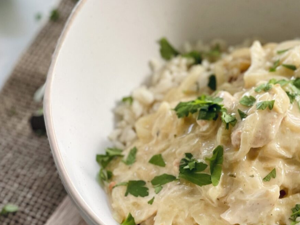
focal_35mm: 151
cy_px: 138
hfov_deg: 12.9
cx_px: 292
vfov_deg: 9.8
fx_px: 1309
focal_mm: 7.5
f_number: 2.2
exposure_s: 1/121
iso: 80
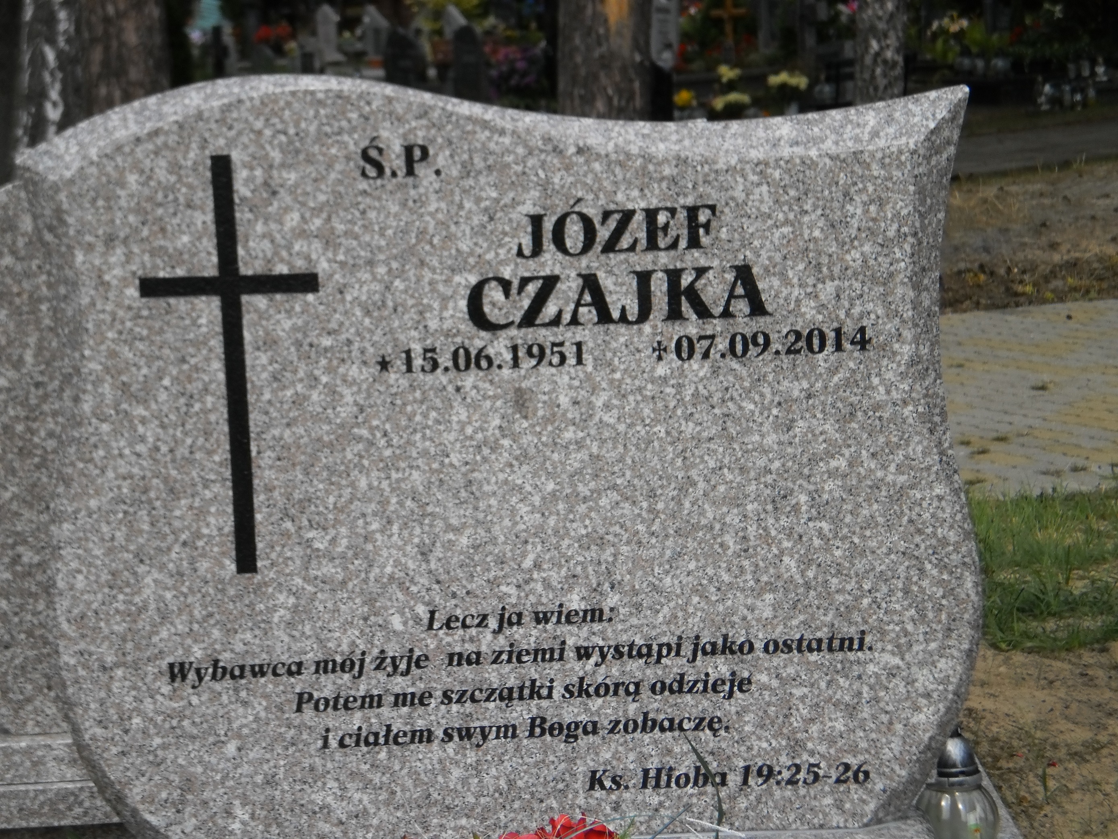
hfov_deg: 18.2
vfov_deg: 13.7
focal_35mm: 108
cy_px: 420
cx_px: 559
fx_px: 3488
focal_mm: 18.9
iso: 100
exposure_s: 1/640
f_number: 5.9
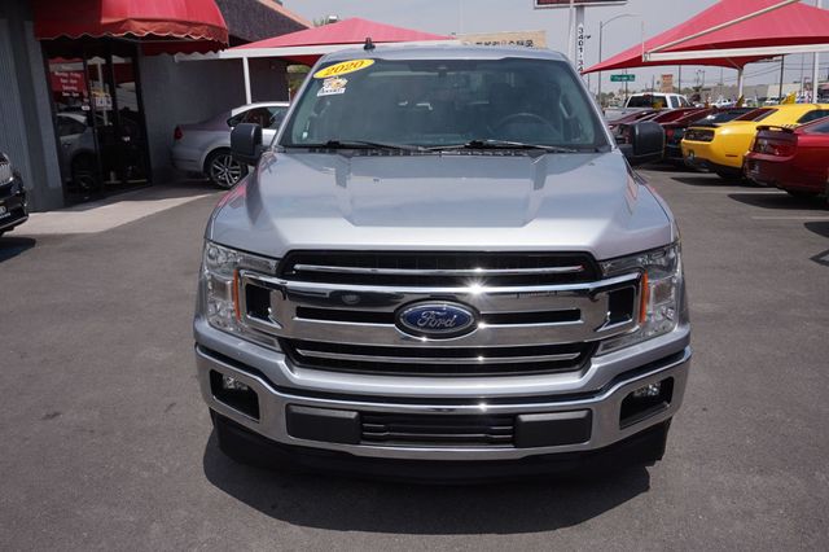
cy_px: 276
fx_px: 690
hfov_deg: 62.0
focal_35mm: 30
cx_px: 414
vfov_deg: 43.6
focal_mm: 20
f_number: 10
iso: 100
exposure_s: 1/320
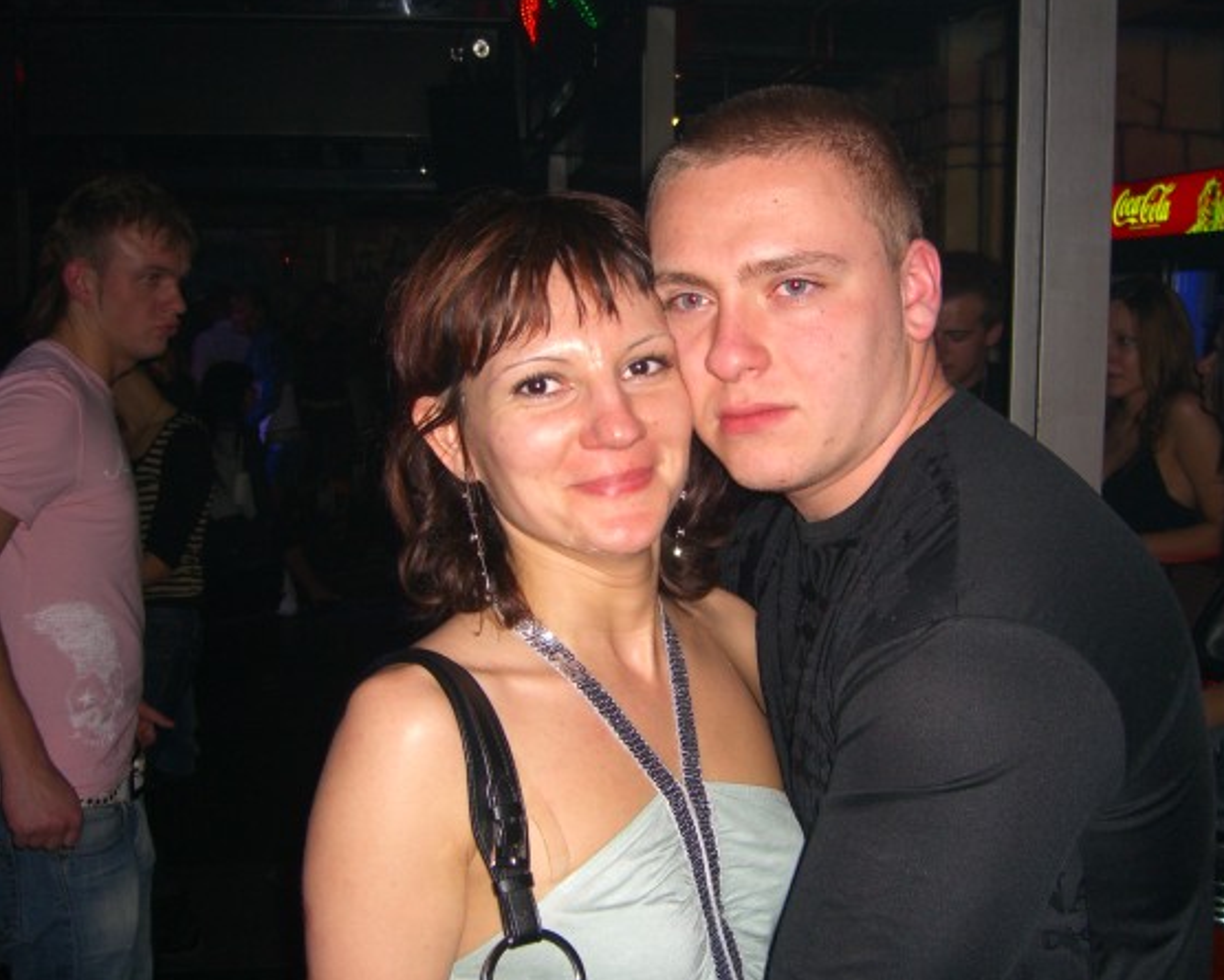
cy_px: 489
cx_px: 658
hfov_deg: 45.8
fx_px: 1449
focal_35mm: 40
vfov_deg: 37.3
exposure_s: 1/60
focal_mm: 7.9
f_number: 2.8
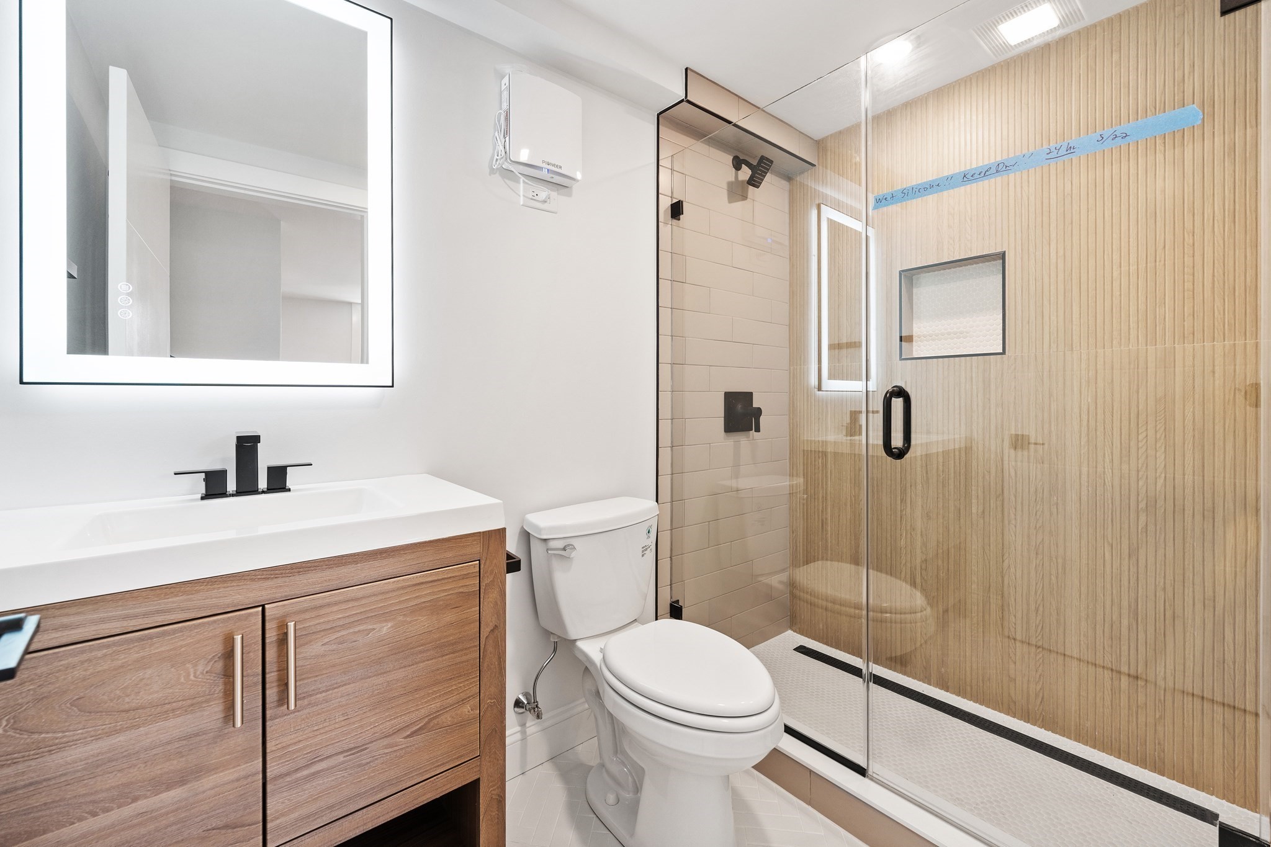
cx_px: 636
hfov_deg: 104.3
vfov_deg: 81.2
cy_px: 424
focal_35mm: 14
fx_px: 494
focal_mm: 14
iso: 500
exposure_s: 1/10
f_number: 6.3
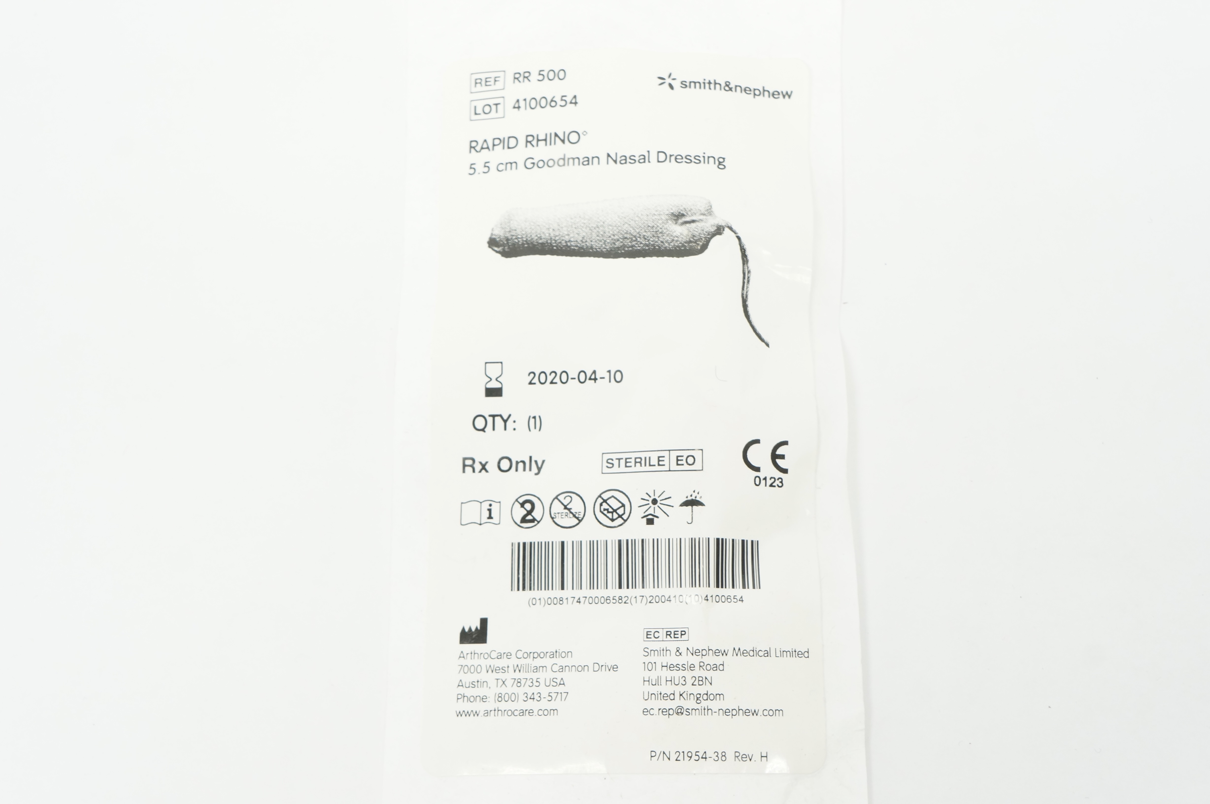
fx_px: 1964
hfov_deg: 34.2
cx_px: 605
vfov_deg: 23.1
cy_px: 402
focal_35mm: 58
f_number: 8
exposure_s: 1/50
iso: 800
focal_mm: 39
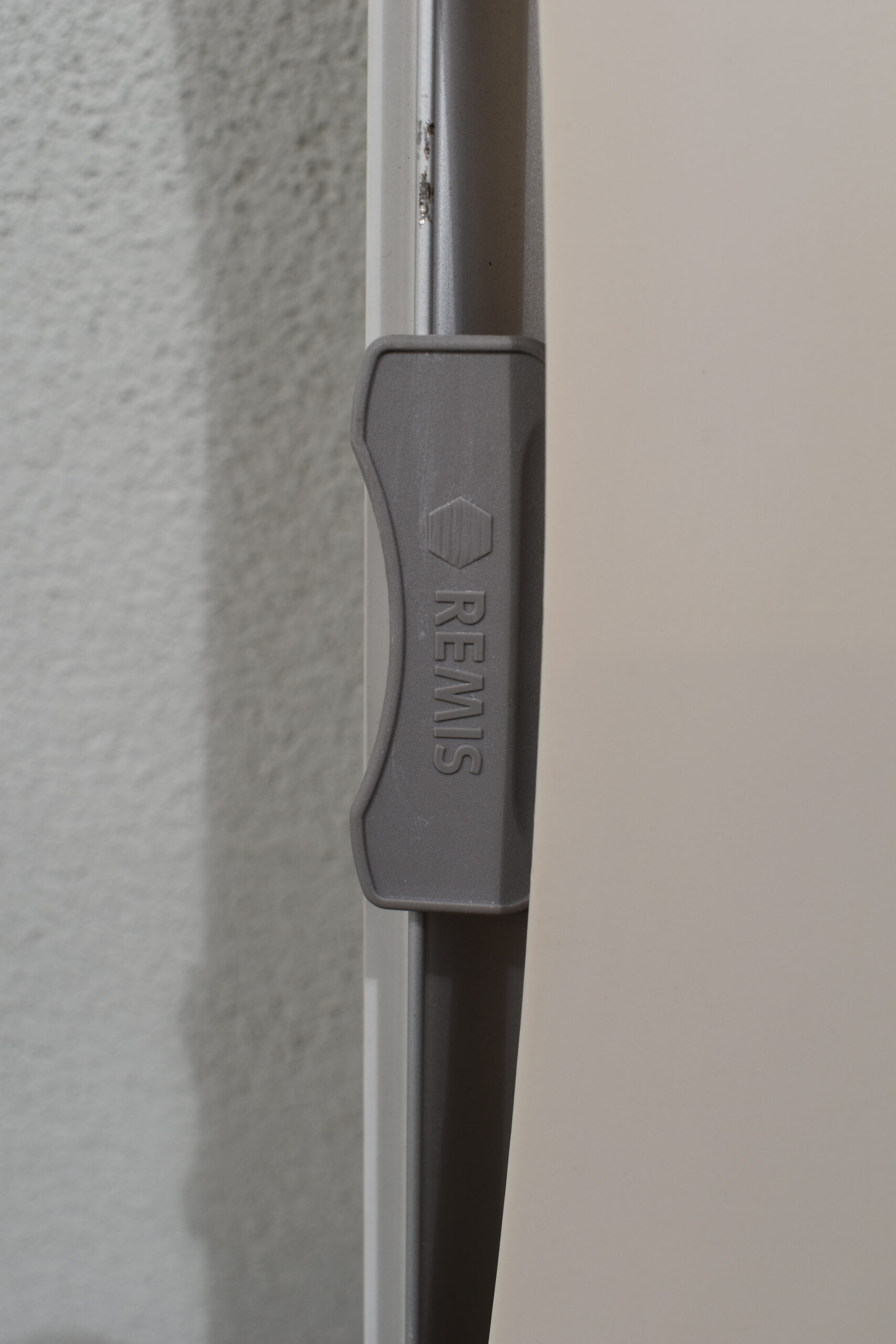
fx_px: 1344
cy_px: 672
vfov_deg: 53.1
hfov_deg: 36.9
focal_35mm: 36
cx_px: 448
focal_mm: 24
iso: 280
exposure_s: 1/60
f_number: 8
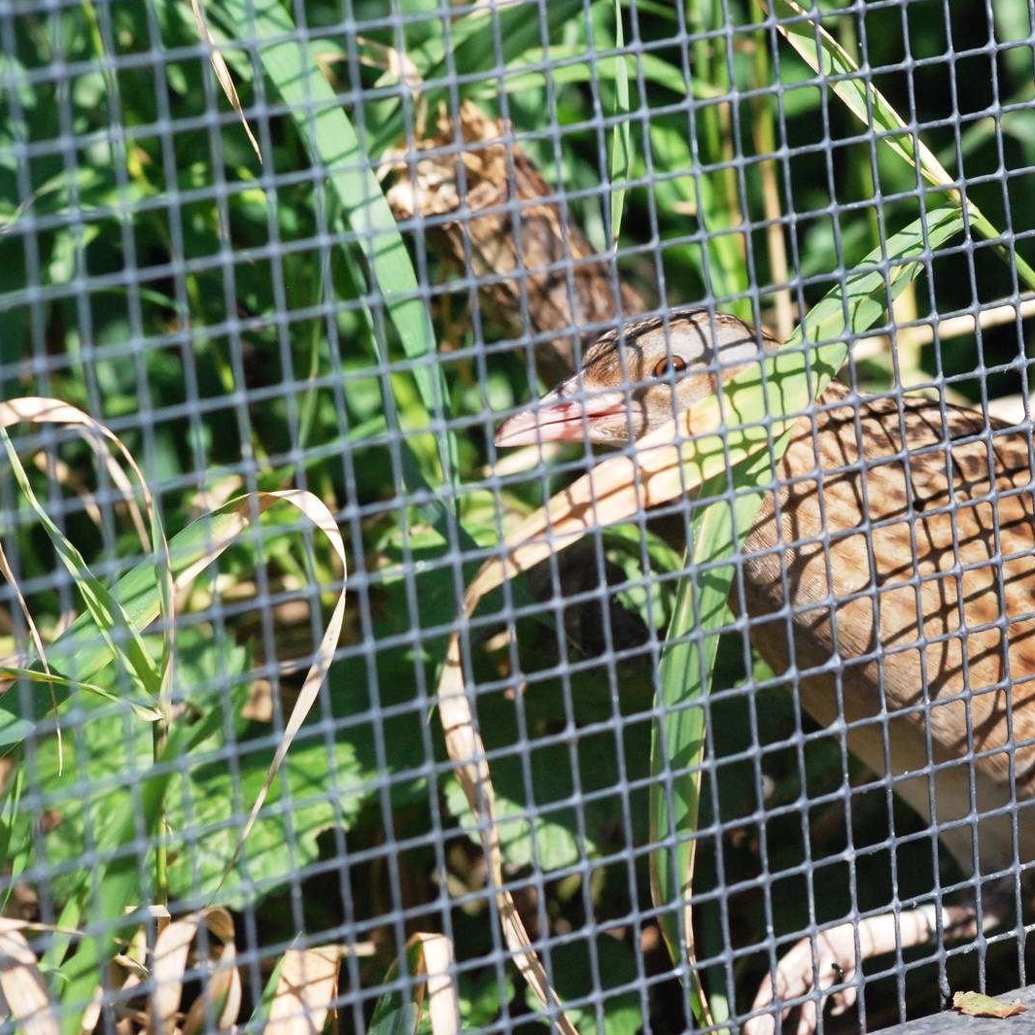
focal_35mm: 211
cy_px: 517
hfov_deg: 8.3
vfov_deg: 8.3
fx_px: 7138
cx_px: 706
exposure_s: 1/800
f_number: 7.1
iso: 1000
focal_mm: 110
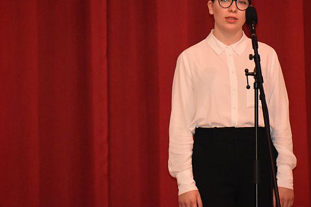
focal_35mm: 470
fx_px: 4060
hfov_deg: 4.4
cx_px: 164
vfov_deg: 2.9
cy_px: 86
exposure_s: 1/60
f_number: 6
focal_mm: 260
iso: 4500
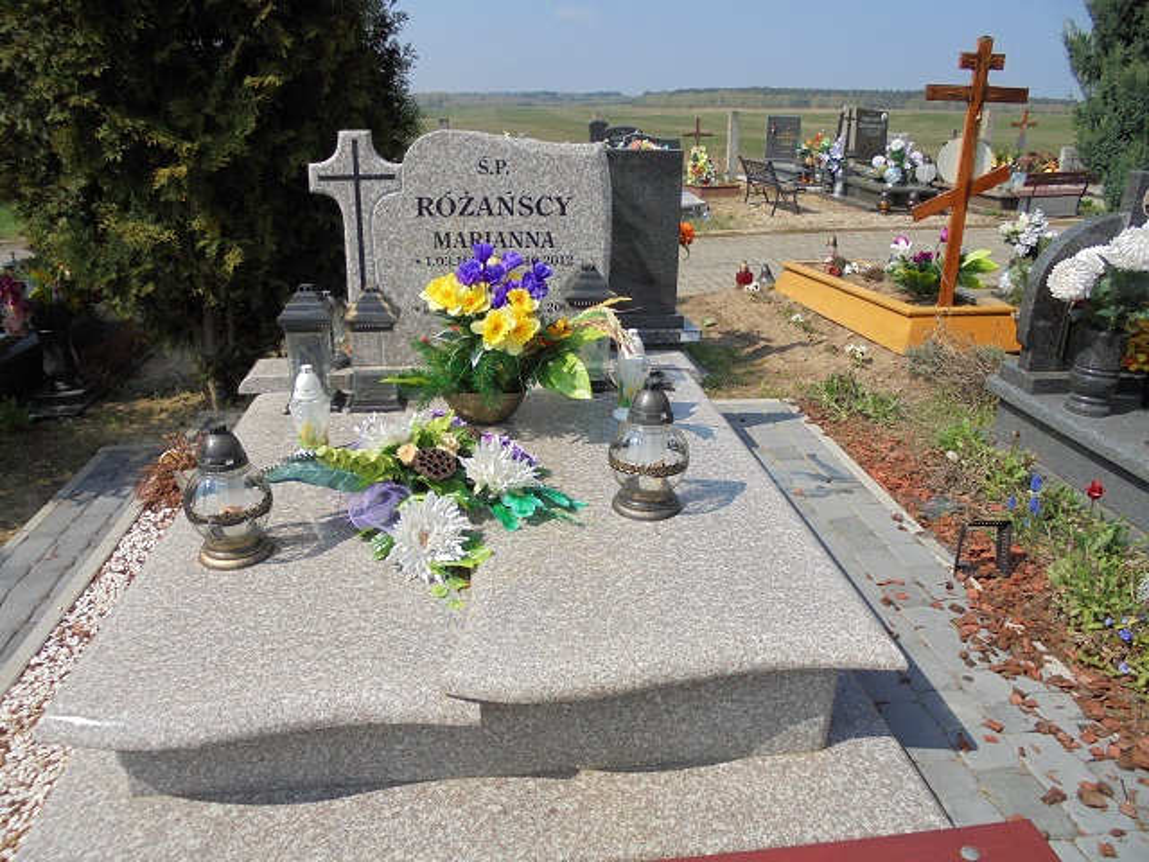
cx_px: 574
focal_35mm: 26
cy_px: 431
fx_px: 863
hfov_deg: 67.3
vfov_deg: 53.1
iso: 100
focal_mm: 4.6
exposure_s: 1/125
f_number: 11.5
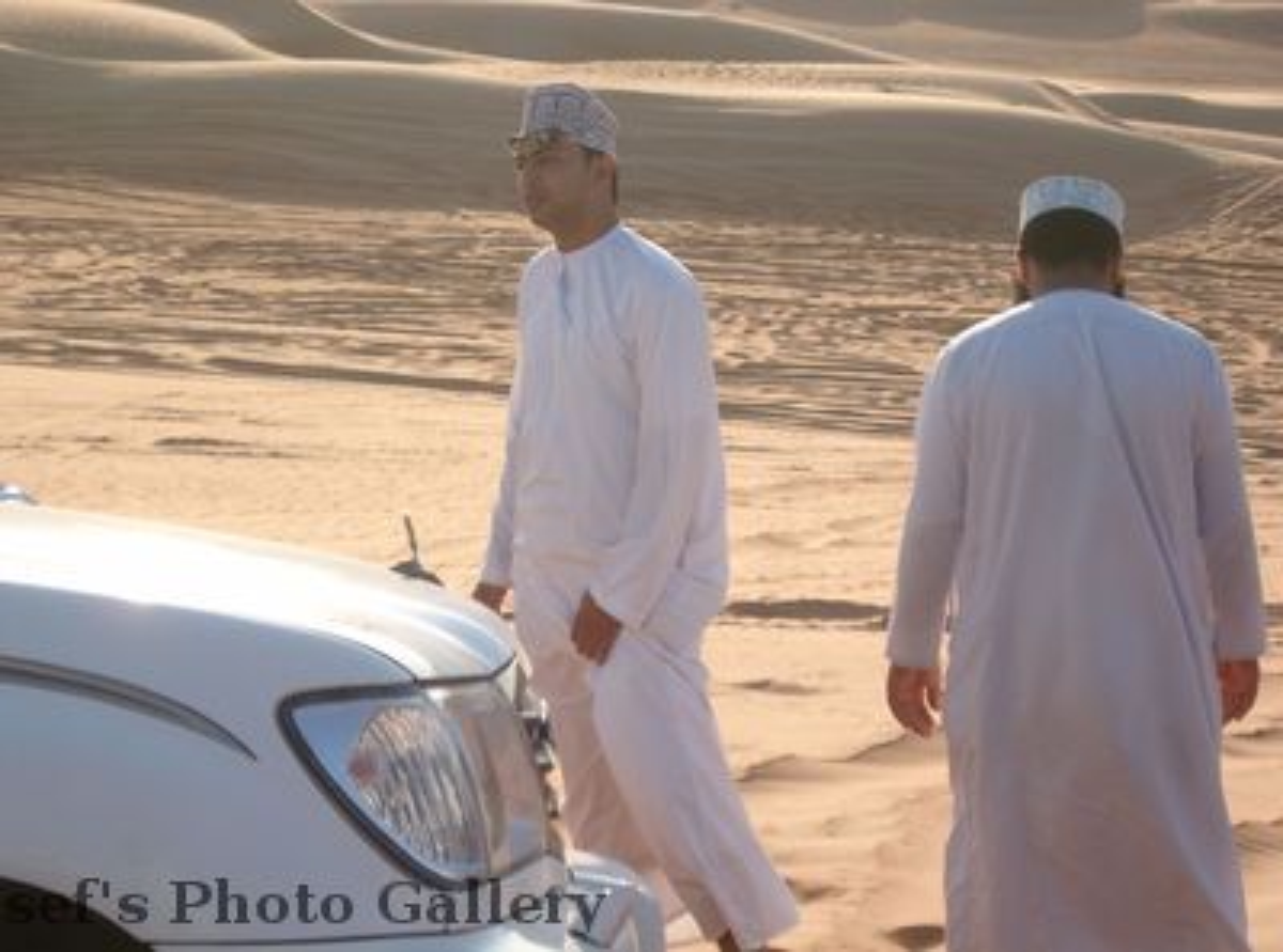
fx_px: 4136
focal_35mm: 112
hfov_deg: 17.6
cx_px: 642
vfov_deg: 13.1
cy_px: 476
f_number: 4.8
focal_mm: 22.8
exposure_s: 1/500
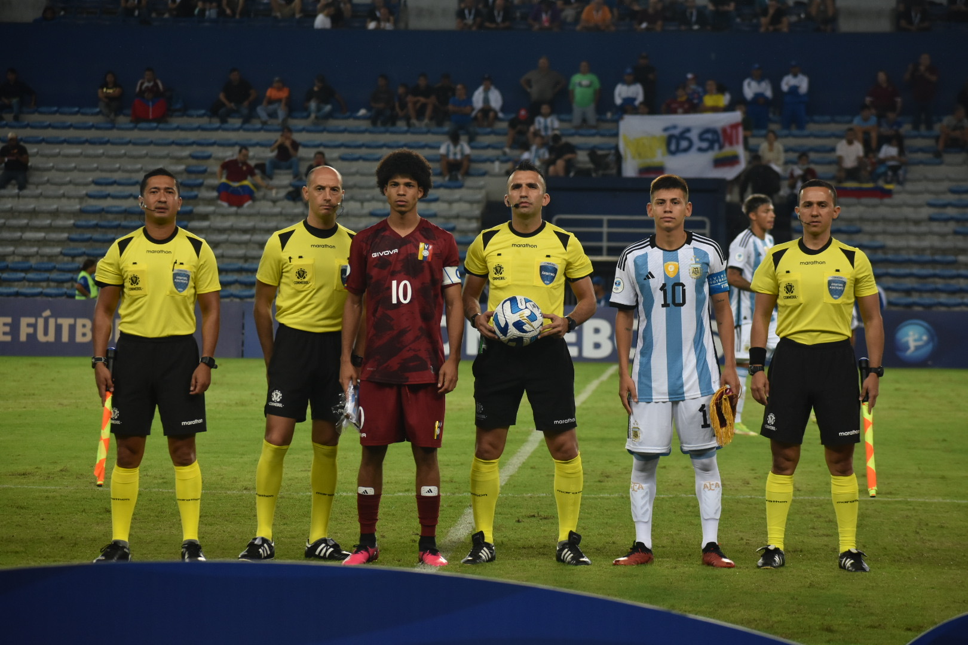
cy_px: 322
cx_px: 484
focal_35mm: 174
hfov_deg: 11.8
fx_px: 4678
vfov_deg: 7.9
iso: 800
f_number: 4.8
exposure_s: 1/400
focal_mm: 116
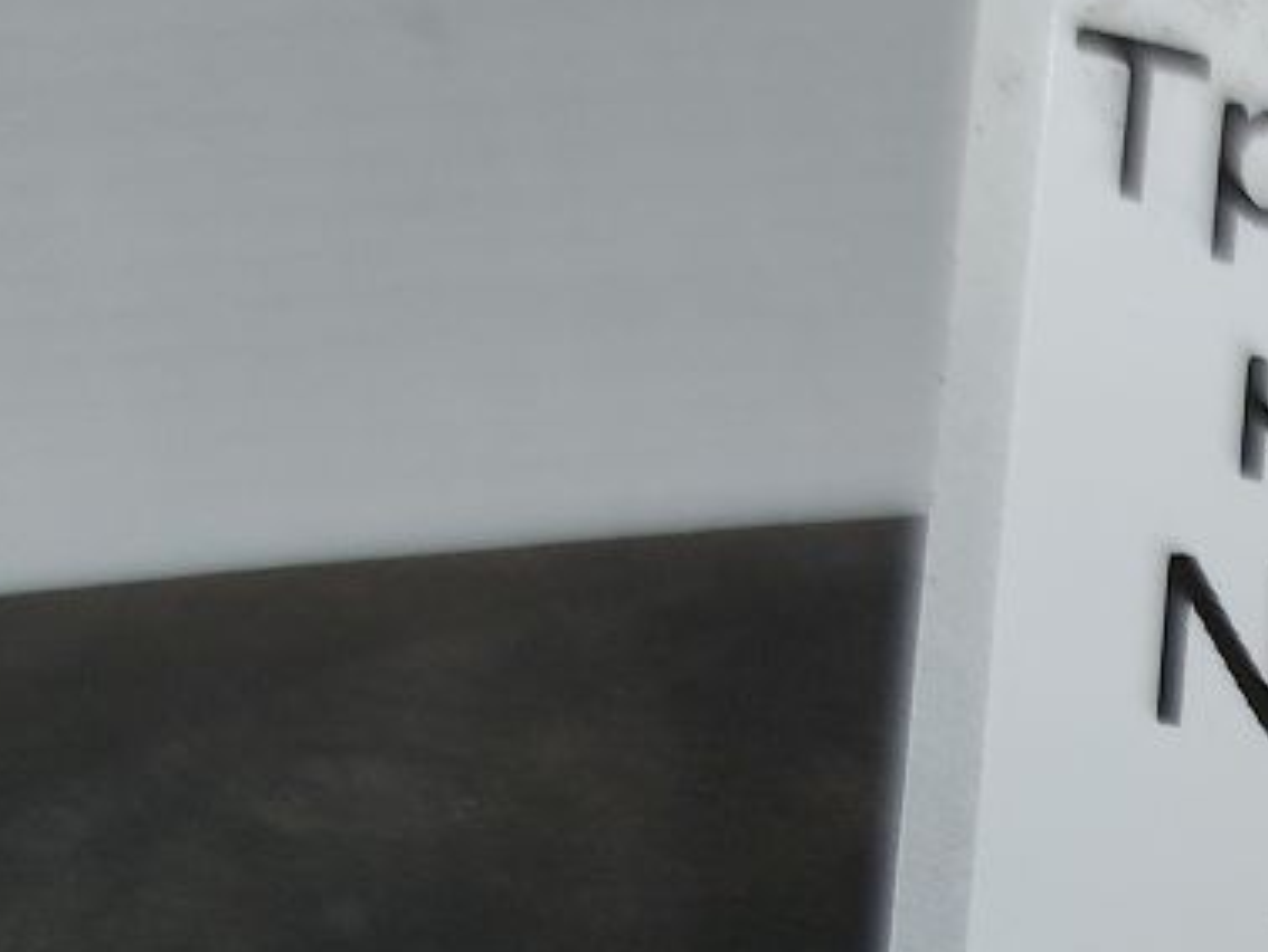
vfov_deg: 15.3
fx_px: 3226
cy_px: 1498
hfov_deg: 19.0
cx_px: 2004
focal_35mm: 88
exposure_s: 1/100
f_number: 1.8
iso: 50
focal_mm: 5.23
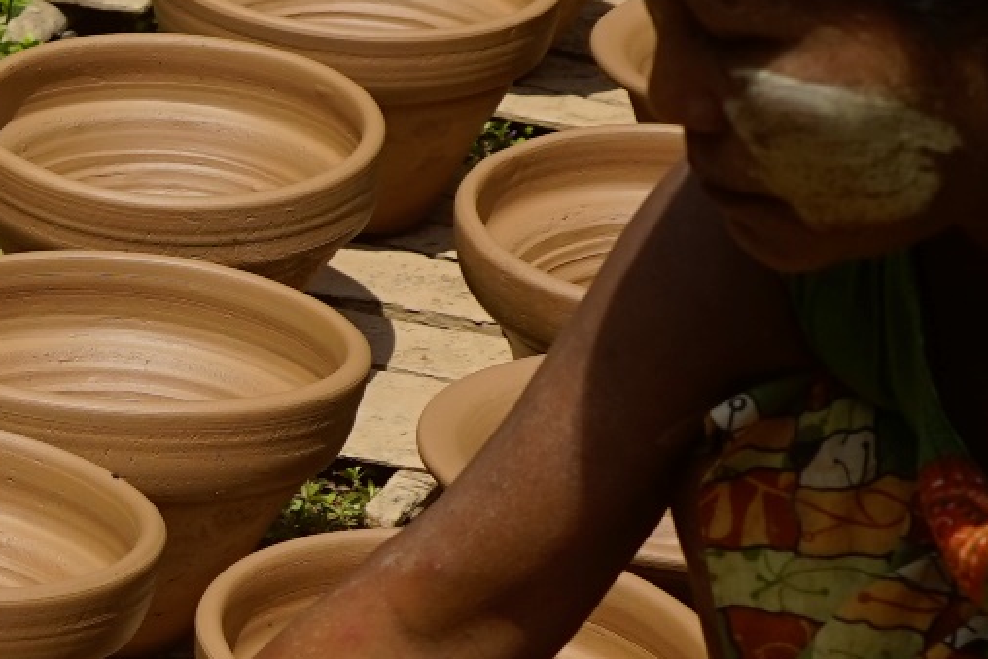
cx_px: -383
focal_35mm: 193
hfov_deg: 10.4
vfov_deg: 7.1
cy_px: 496
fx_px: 5298
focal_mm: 38
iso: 64
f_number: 5
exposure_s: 1/640
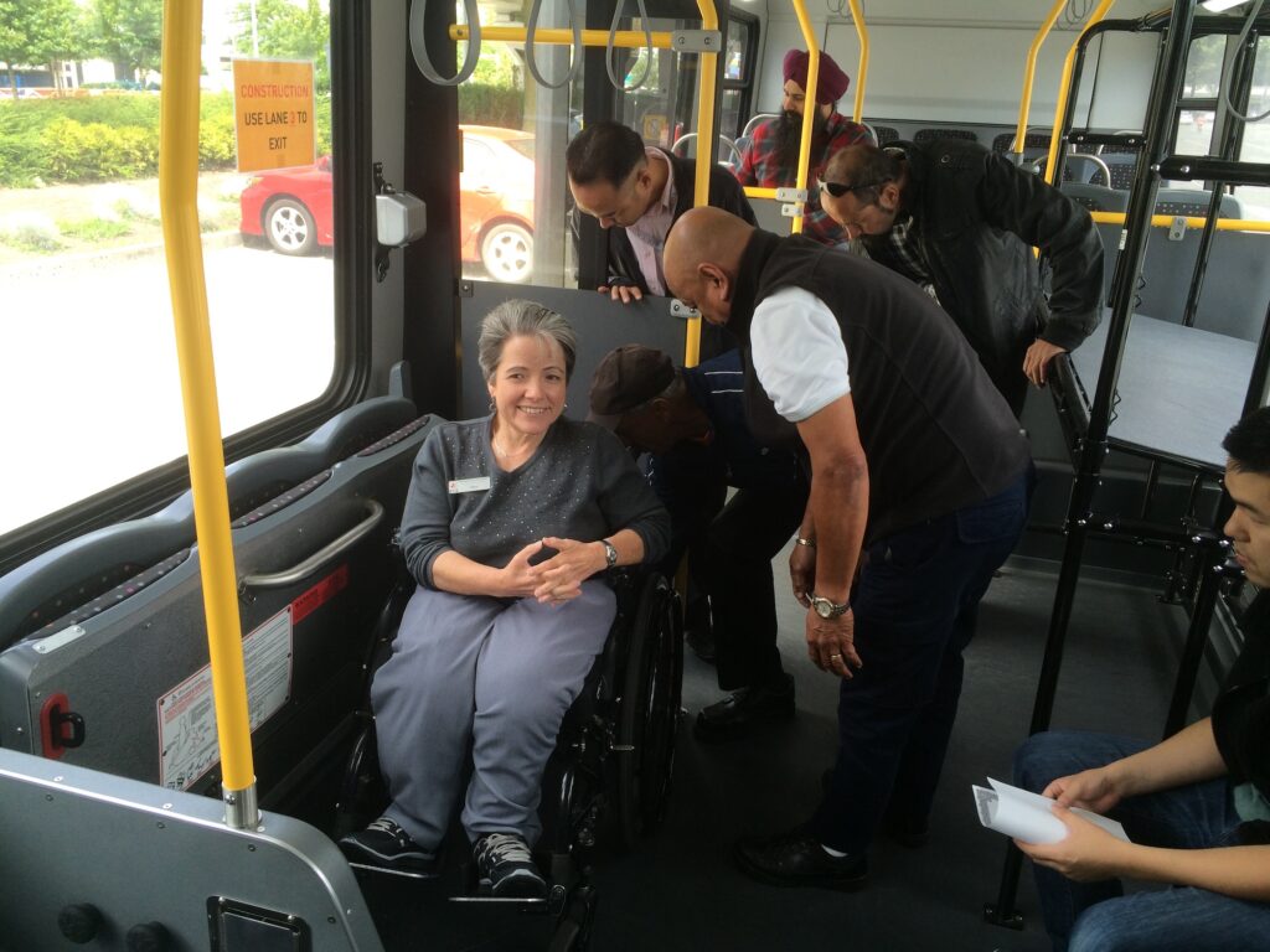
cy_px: 476
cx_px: 635
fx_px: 1101
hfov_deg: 60.0
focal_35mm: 30
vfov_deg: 46.8
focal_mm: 4.12
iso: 40
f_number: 2.2
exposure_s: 1/120
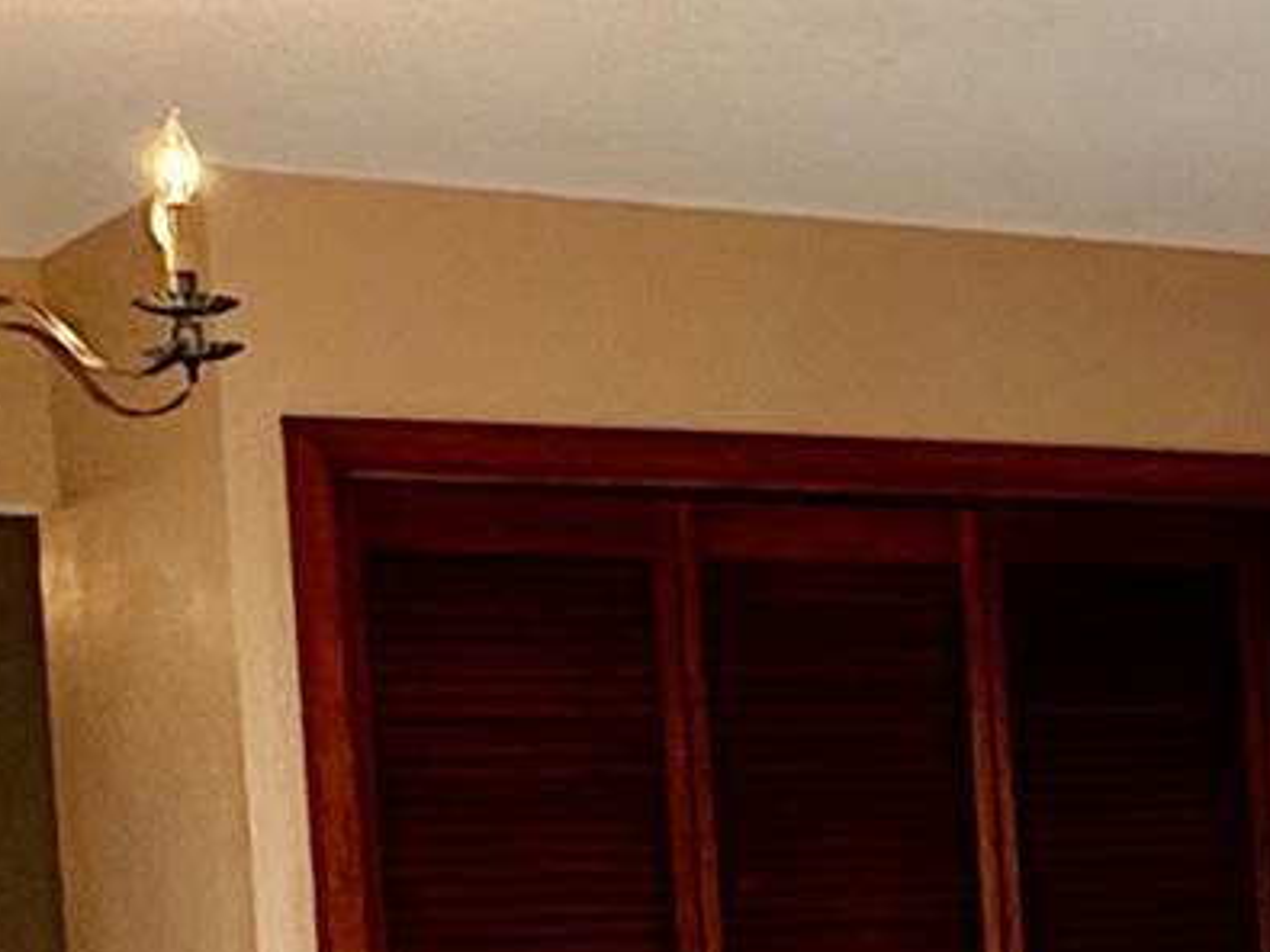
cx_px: 2546
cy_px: 975
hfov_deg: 14.8
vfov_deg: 13.4
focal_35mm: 109
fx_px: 3998
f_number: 2.2
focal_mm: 2.22
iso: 64
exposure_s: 1/120
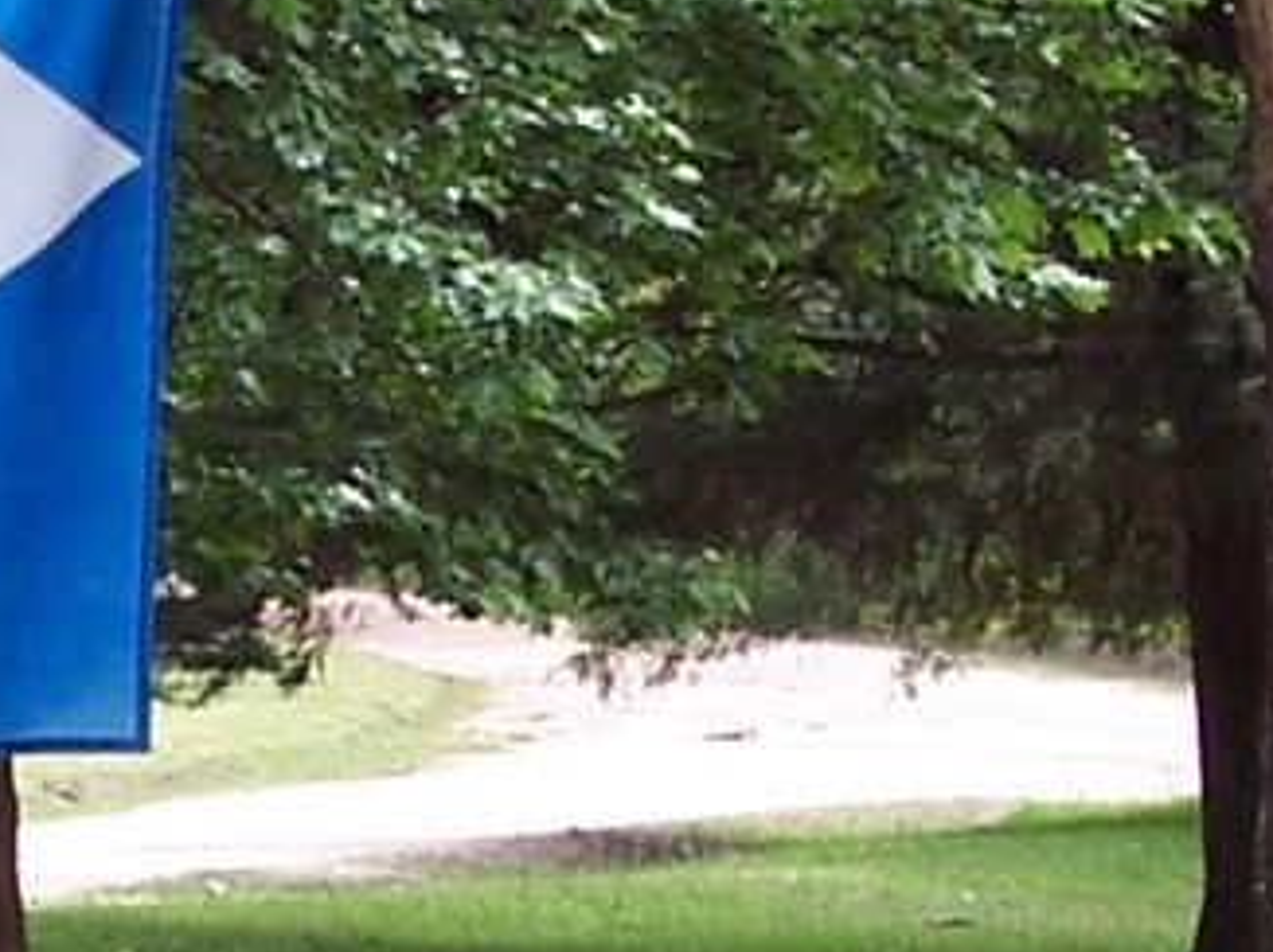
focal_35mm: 319
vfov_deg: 4.7
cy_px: 365
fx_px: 11723
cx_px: -174
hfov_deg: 6.2
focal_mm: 10.7
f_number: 4
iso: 100
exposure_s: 1/180
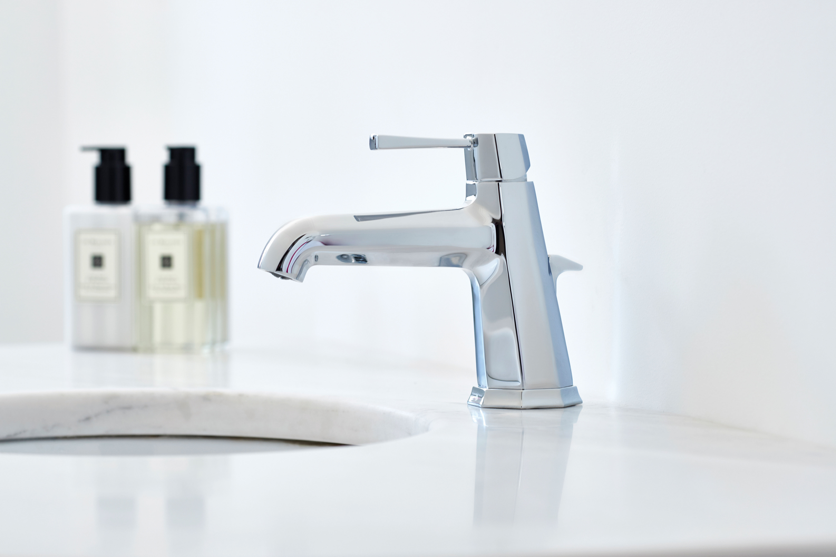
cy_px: 278
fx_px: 3135
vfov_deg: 10.2
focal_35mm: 135
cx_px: 418
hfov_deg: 15.2
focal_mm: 90
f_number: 4
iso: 200
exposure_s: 1/4.35
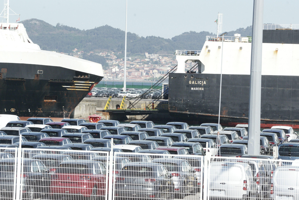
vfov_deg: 7.6
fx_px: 1495
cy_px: 100
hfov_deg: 11.4
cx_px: 150
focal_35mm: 180
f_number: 13
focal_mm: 180
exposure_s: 1/1250
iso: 1600
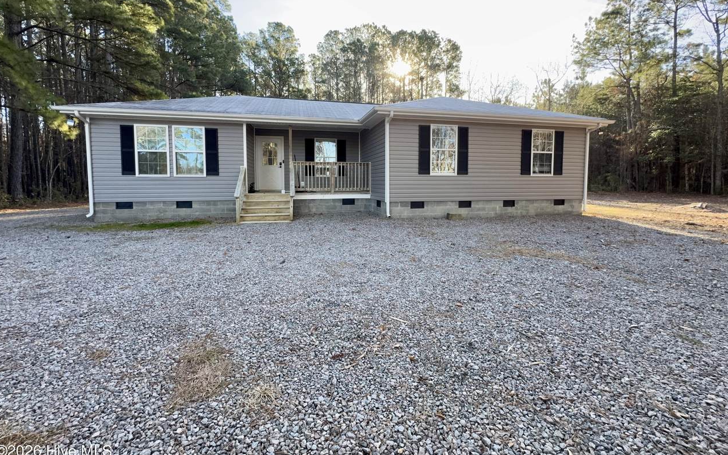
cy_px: 200
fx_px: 298
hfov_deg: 101.5
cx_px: 362
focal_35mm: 15
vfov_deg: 74.5
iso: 40
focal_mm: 2.22
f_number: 2.2
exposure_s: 1/123
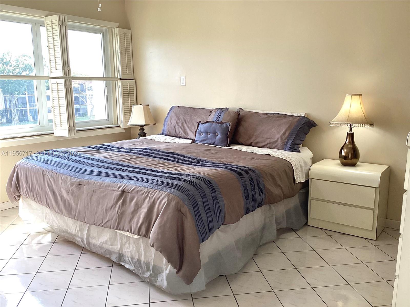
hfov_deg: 58.4
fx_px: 367
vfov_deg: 45.4
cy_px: 154
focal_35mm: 31
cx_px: 205
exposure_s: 1/100
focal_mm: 3.3
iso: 80
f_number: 2.4
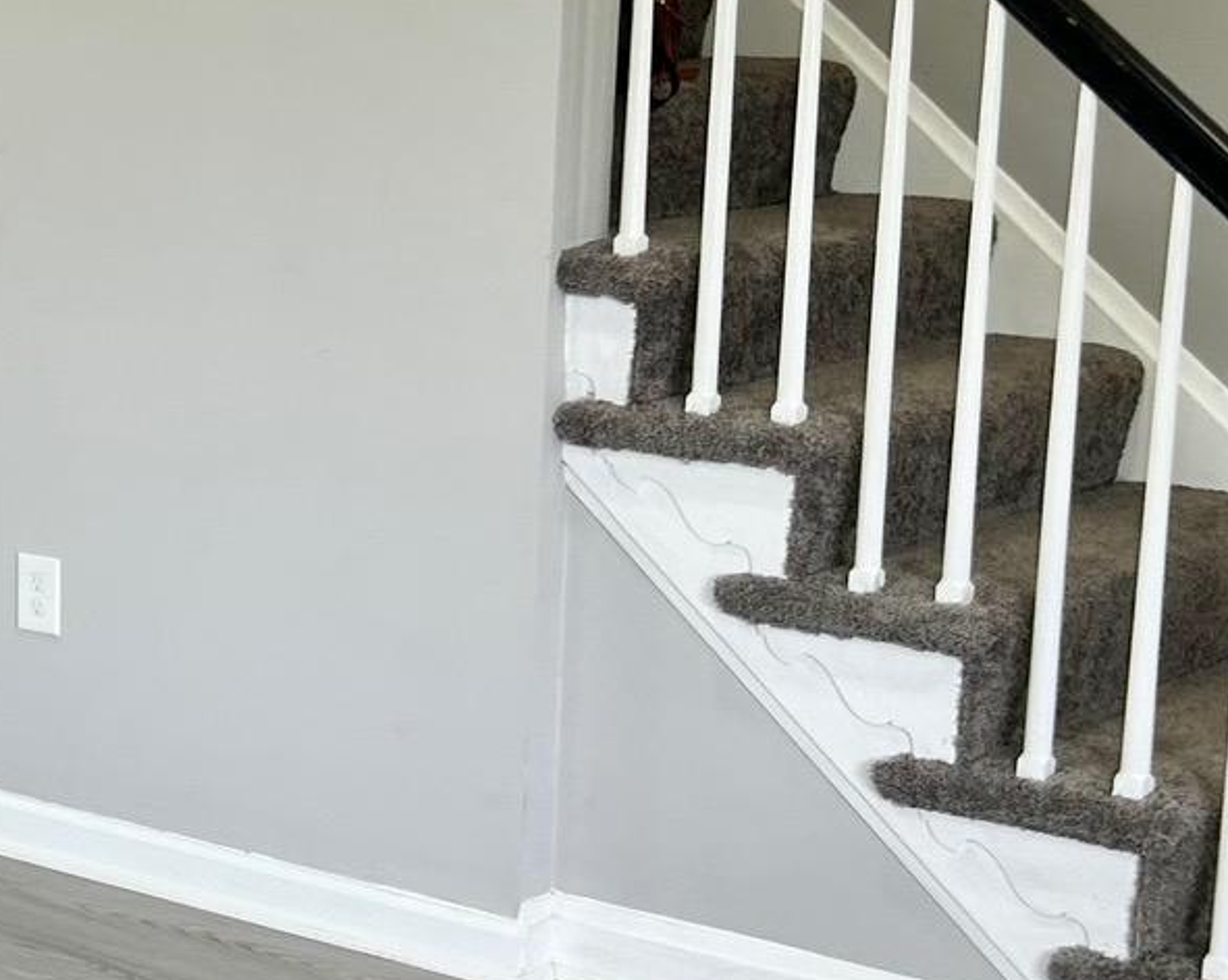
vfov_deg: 17.4
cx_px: -613
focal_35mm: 88
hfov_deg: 19.1
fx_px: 3196
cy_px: 411
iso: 50
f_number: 1.5
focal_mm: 5.7
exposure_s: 1/120
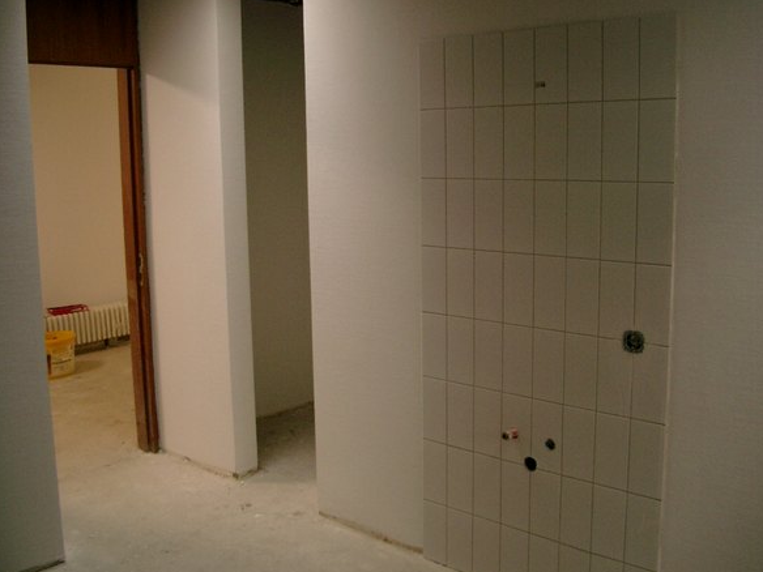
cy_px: 290
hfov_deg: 49.0
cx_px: 387
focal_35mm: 38
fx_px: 838
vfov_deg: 37.7
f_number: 2.6
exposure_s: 1/60
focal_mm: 7.6
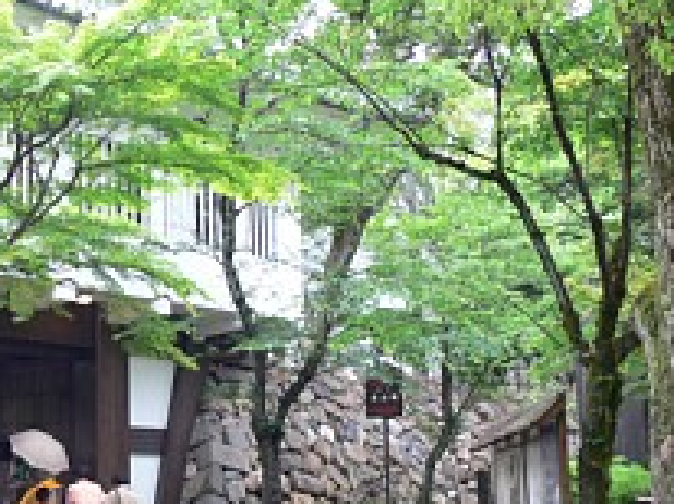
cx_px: 95
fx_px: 1322
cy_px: 180
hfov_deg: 27.8
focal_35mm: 68
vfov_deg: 21.5
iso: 80
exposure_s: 1/30
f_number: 2.8
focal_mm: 7.4
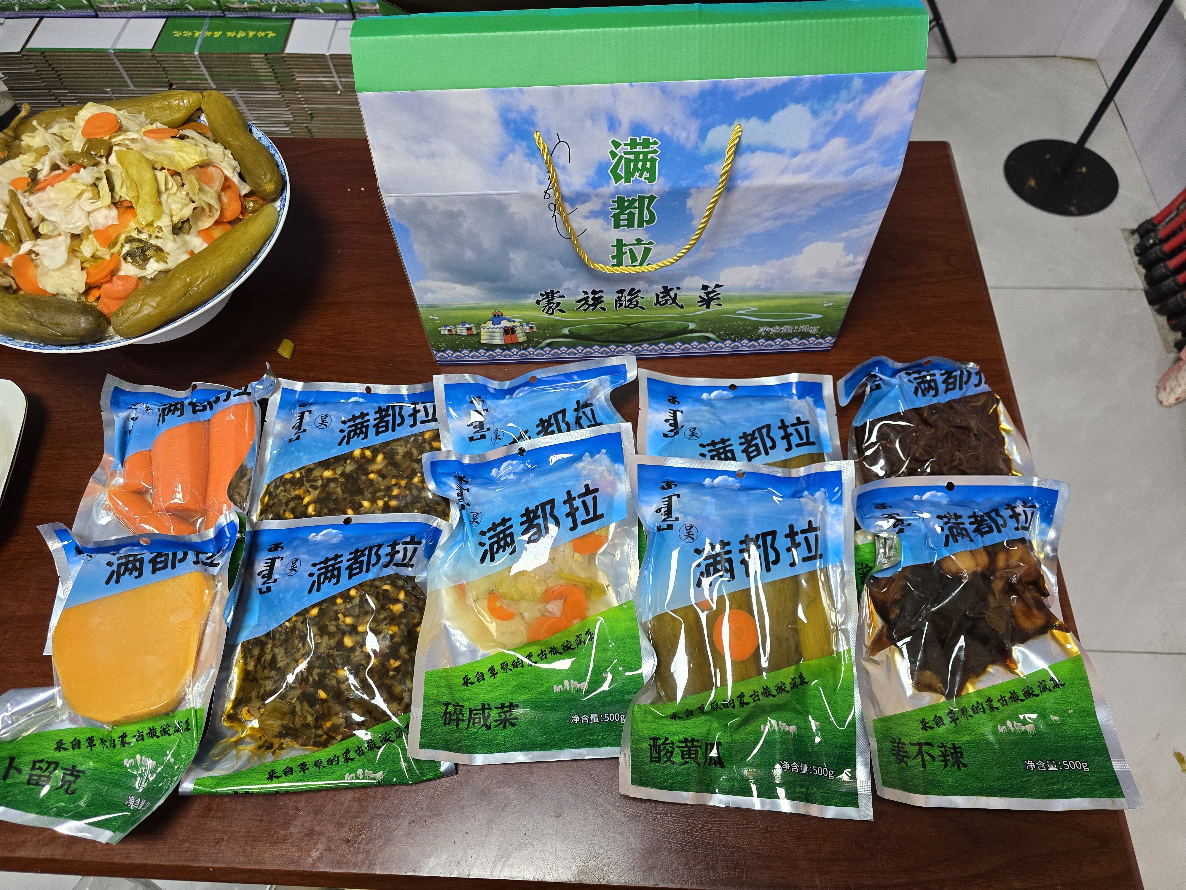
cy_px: 445
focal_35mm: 23
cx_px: 593
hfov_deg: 73.9
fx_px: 788
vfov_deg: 58.9
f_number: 1.7
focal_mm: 6.3
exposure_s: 1/100
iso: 250
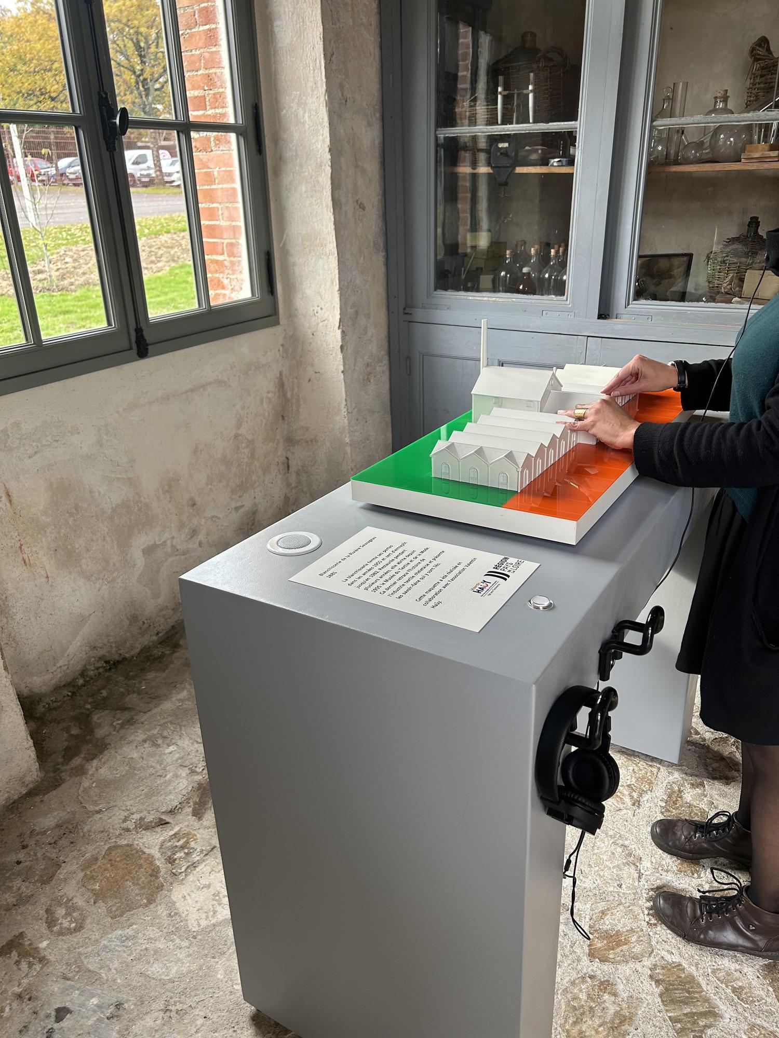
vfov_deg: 67.3
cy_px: 519
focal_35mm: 26
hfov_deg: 53.1
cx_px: 390
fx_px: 780
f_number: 1.5
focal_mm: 5.7
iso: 80
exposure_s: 1/121
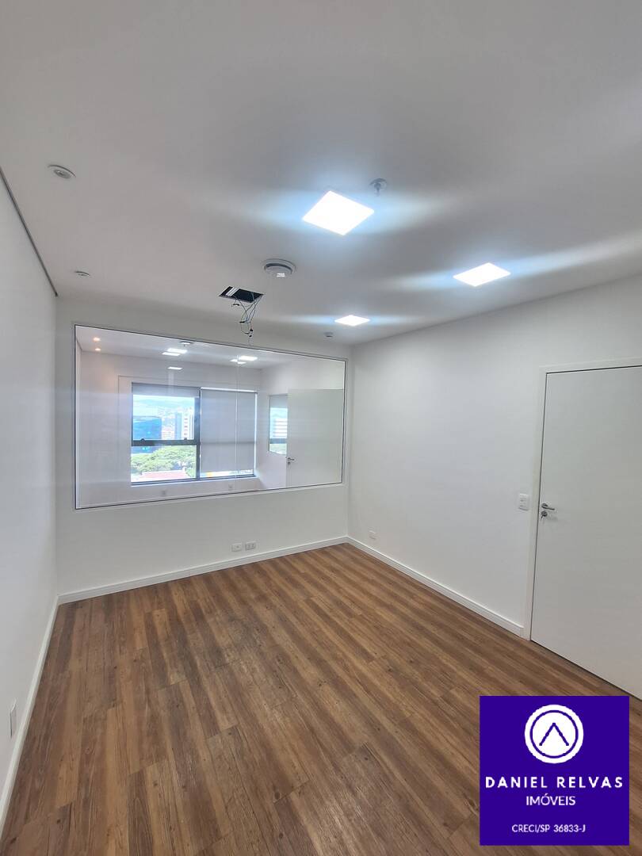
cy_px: 428
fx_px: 321
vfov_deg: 106.2
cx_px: 321
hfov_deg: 89.9
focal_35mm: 13
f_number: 2.2
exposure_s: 1/40
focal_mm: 1.74
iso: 80
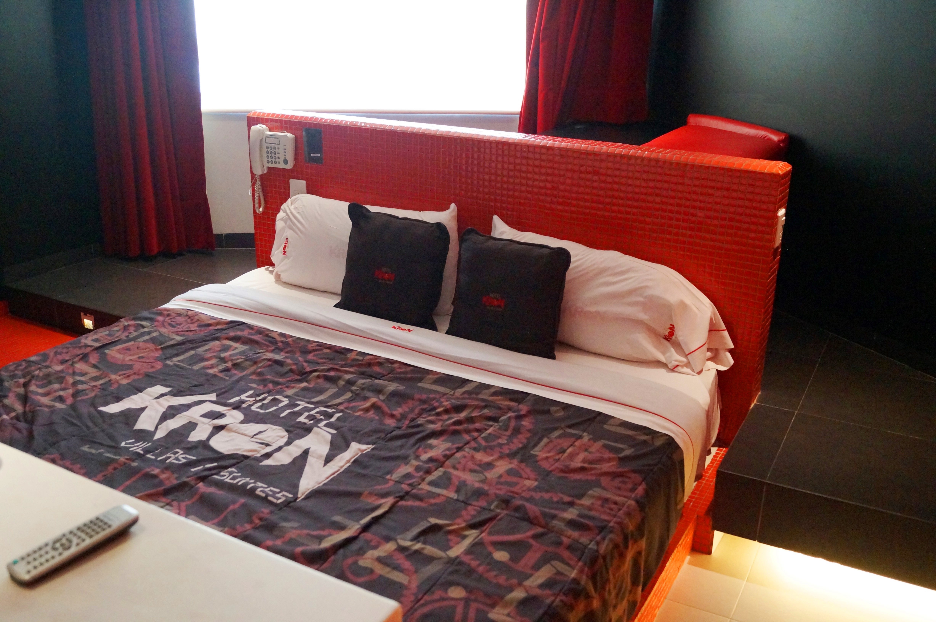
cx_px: 468
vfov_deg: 39.9
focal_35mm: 33
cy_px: 311
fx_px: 857
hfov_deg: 57.3
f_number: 4
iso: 3200
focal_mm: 22
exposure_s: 1/160
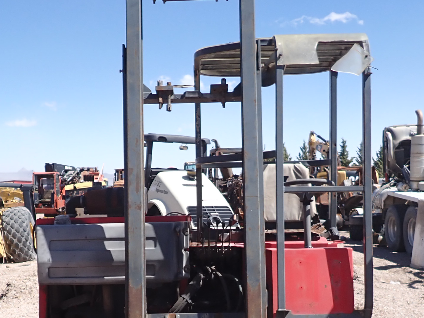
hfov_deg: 37.4
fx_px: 625
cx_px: 177
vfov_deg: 27.8
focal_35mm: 51
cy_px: 271
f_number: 5.6
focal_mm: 4.5
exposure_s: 1/250
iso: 100
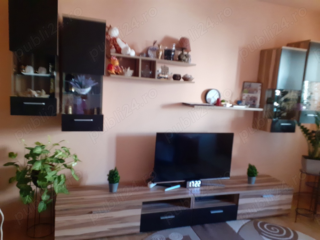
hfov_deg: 65.3
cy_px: 120
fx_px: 250
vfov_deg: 51.4
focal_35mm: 27
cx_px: 160
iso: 400
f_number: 1.9
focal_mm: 3.6
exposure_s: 1/25
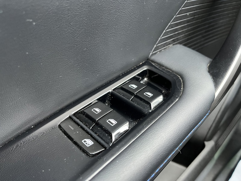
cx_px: 120
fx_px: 181
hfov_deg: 67.3
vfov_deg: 53.1
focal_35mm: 26
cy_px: 90
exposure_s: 1/60
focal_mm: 5.1
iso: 500
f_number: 1.6
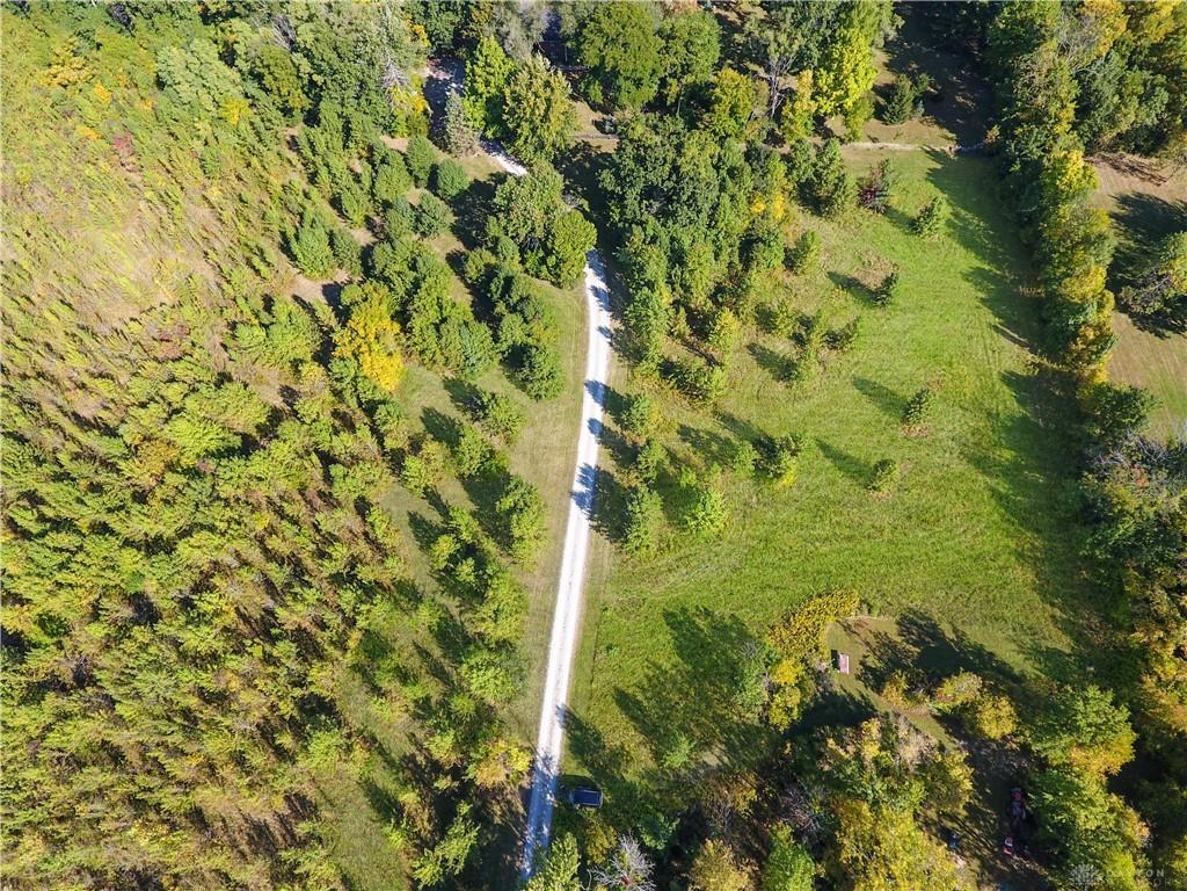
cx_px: 594
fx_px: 686
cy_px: 446
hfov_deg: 81.7
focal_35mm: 20
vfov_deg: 66.0
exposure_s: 1/354
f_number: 2.8
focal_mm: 3.61
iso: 100
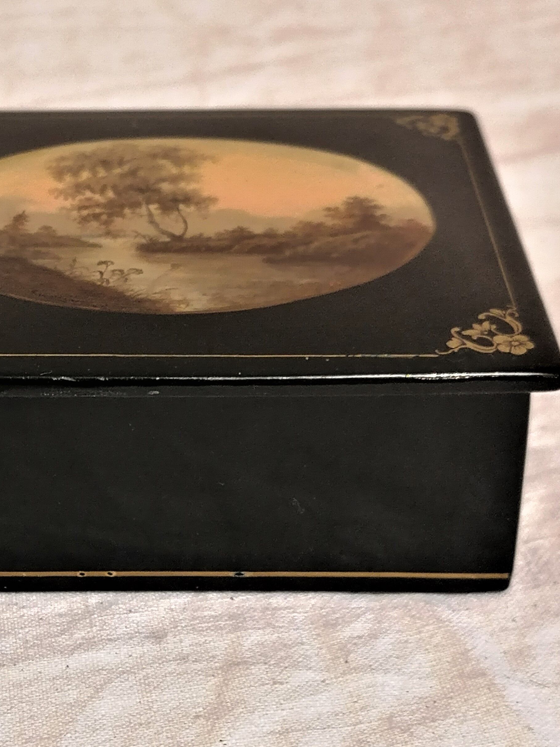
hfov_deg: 17.7
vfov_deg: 23.5
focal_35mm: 83
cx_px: 181
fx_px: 1791
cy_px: 422
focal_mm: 5.4
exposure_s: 1/33.3
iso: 320
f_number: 1.8
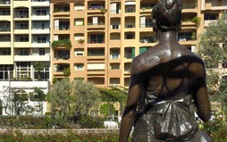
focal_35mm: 64
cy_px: 93
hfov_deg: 31.6
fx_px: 396
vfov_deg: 20.3
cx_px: 70
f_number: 18
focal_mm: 38
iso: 200
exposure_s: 1/125
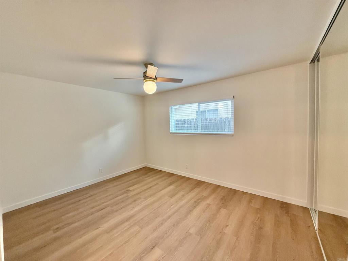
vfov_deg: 85.7
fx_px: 141
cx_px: 174
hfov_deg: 102.1
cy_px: 130
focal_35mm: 14
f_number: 2.2
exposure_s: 1/120
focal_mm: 2.22
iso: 250
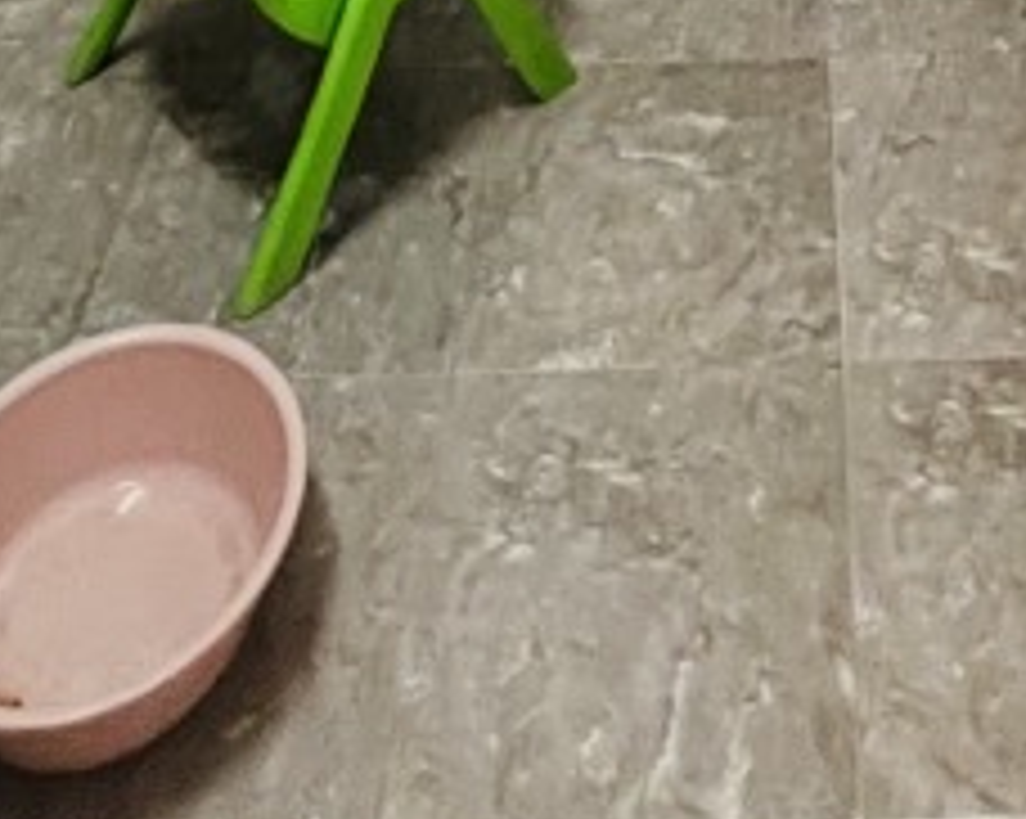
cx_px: 828
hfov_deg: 32.1
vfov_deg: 15.8
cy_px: -1066
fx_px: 1729
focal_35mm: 57
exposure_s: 1/60
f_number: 1.8
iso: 320
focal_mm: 1.57
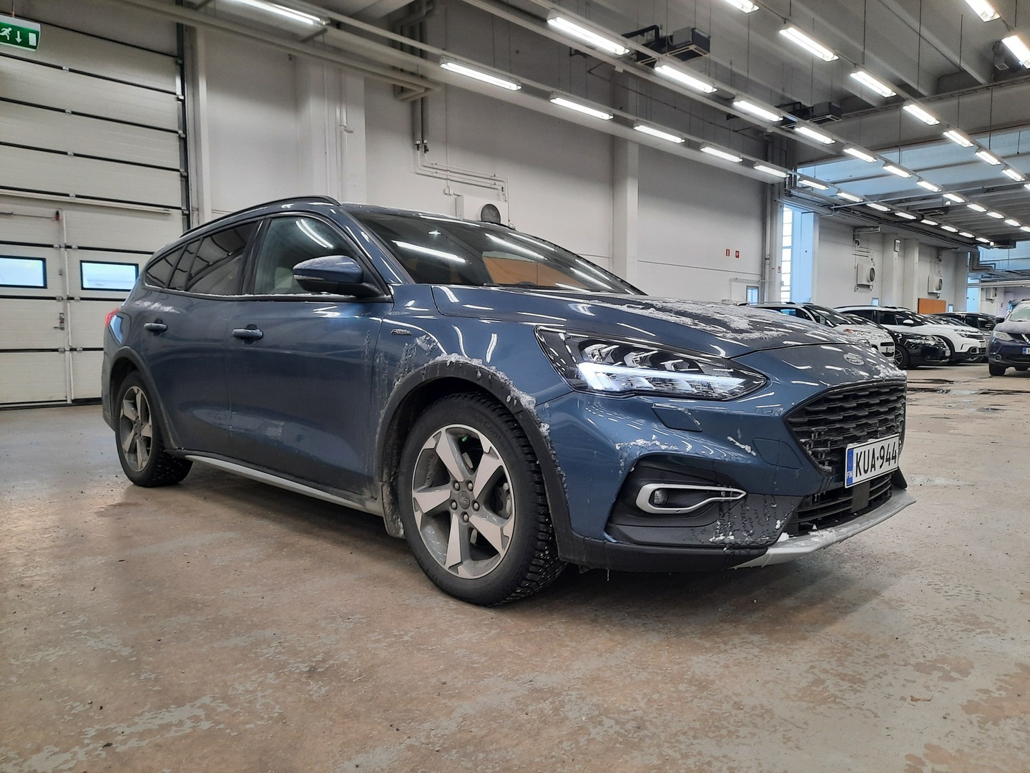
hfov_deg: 69.4
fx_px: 744
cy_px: 386
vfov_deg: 54.9
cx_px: 515
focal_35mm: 25
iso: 160
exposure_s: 1/50
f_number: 2
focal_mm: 4.6
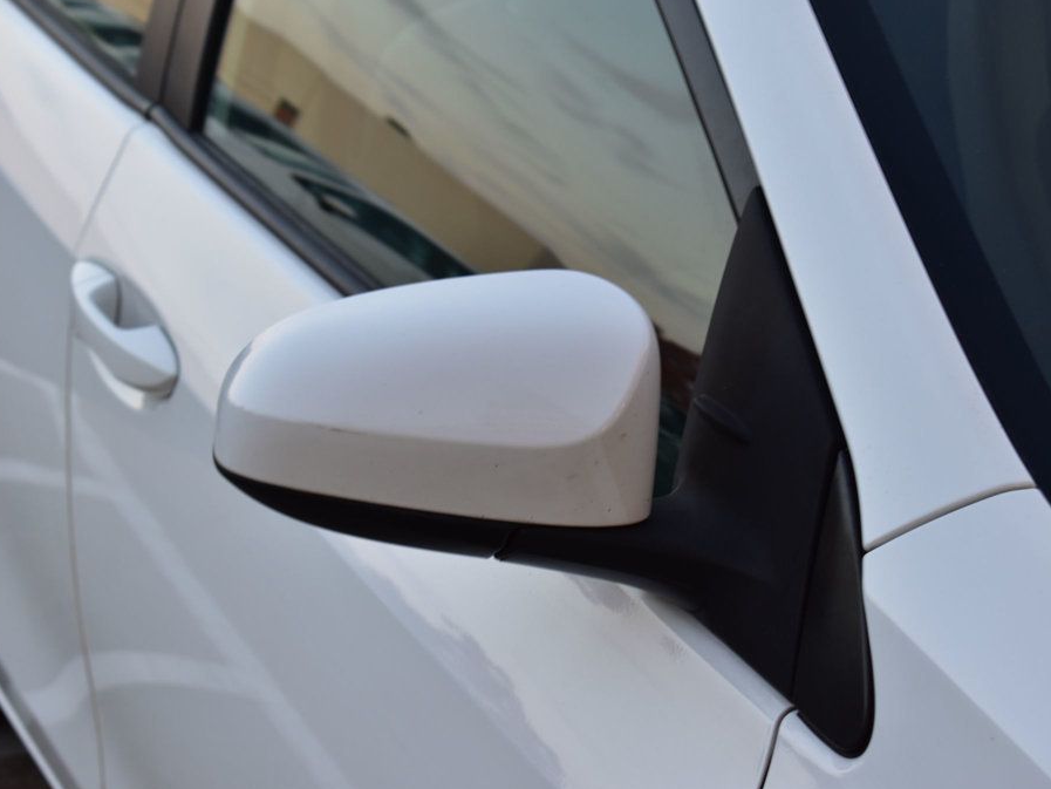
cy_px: 396
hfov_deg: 21.6
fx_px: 2750
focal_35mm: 91
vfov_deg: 16.3
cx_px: 546
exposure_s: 1/20
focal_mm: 55
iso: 400
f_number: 6.3
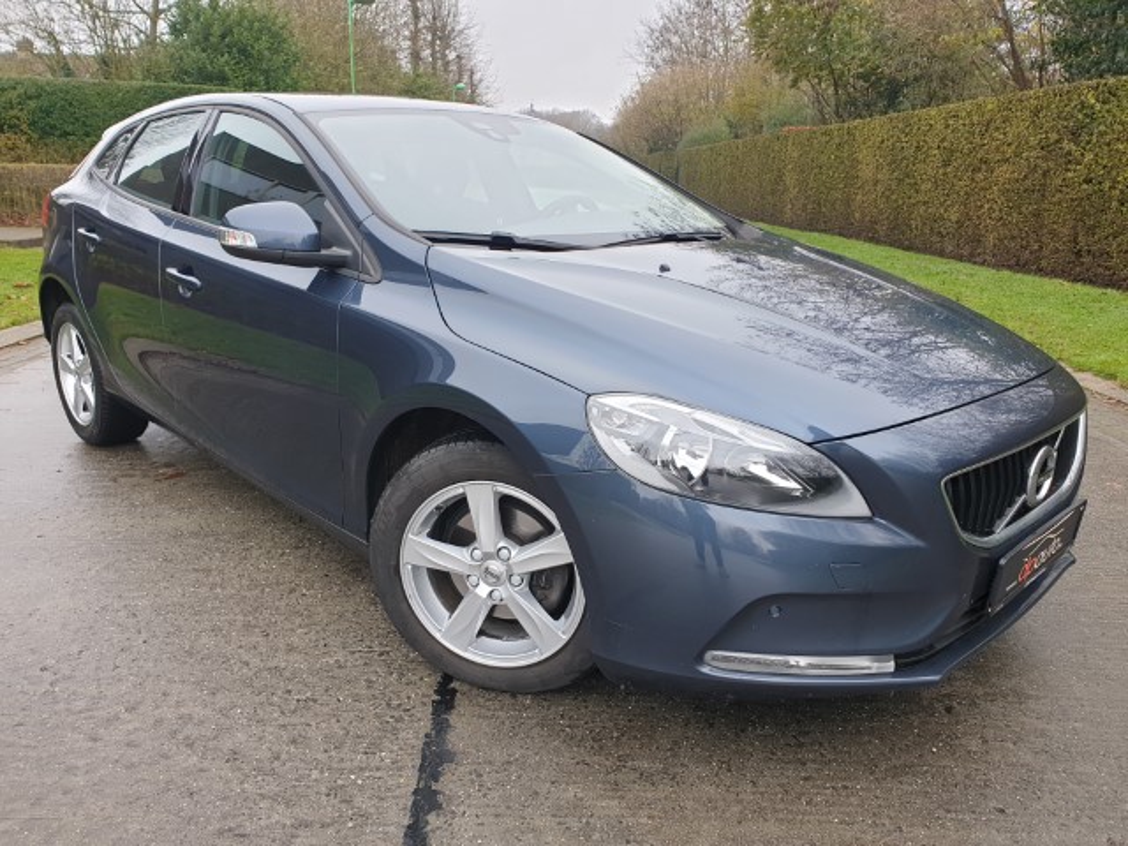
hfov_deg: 67.3
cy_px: 423
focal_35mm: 26
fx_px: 847
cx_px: 564
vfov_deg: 53.1
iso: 50
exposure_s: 1/47
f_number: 2.4
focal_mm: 4.3
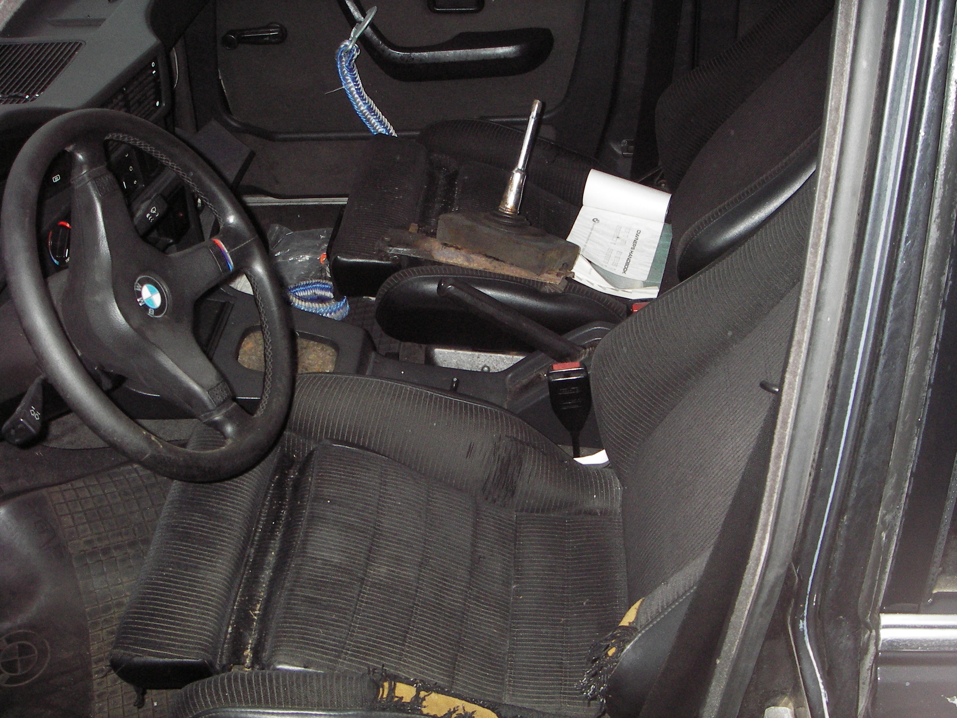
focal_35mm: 38
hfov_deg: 49.0
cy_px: 359
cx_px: 478
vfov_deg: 37.7
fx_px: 1051
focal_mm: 6.3
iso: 125
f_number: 3.3
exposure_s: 1/30
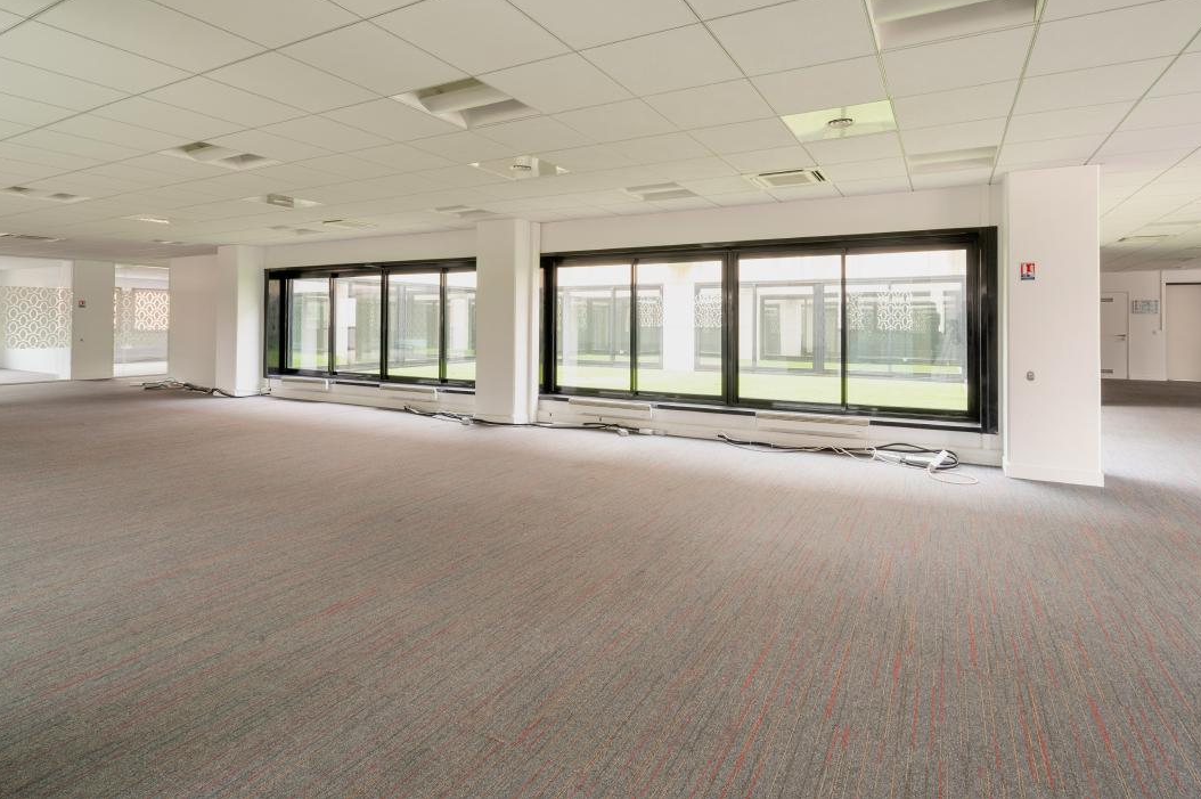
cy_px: 315
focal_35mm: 17
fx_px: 567
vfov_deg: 69.6
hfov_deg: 93.1
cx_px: 649
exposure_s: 1/4
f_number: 11
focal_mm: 14
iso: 200
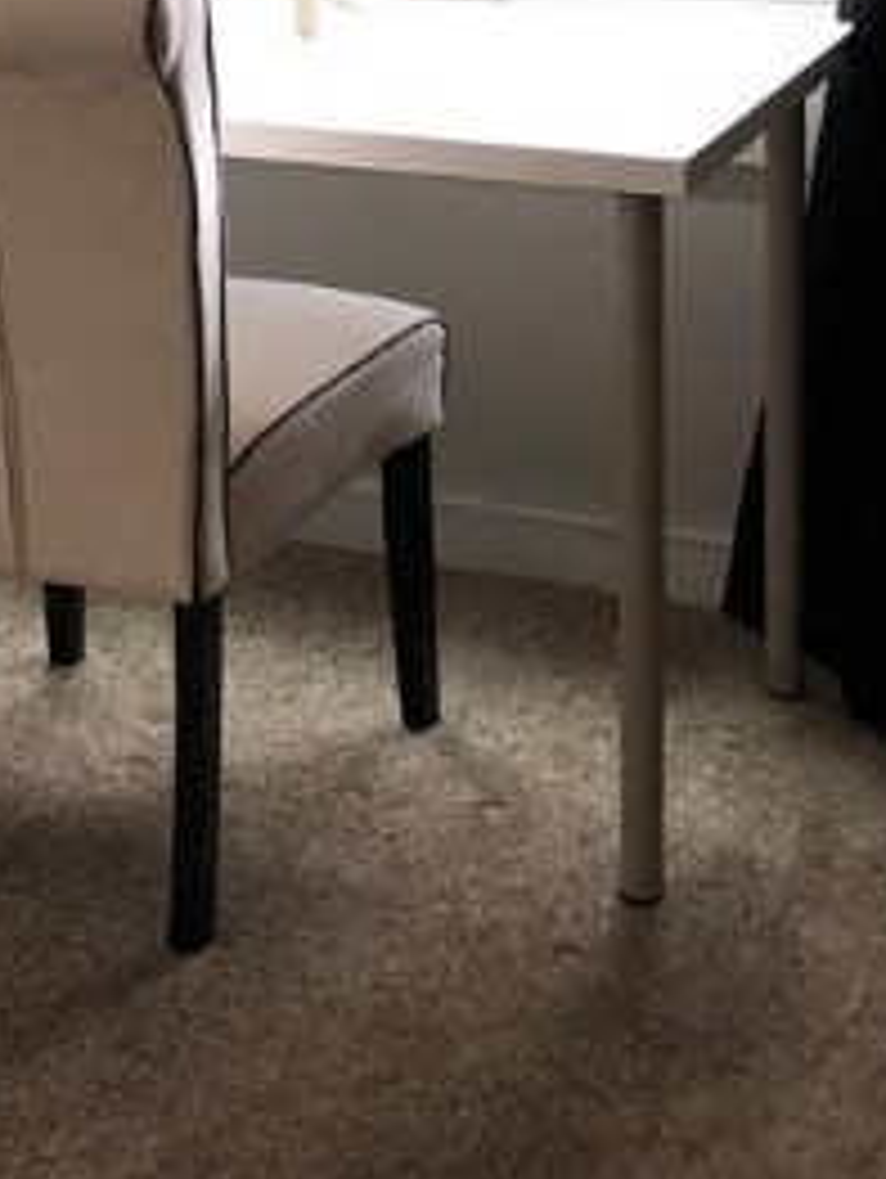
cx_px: 157
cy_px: 72
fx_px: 2794
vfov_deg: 23.1
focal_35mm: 82
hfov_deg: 17.8
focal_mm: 4
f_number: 1.8
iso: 64
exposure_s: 1/15
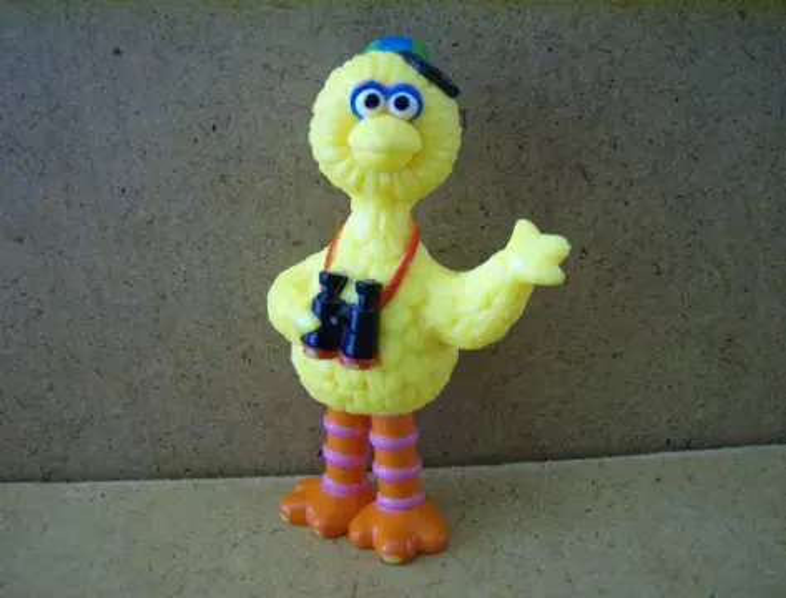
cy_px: 299
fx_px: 822
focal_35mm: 36
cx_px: 393
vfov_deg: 40.0
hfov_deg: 51.1
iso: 181
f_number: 2.8
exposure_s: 1/64
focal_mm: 6
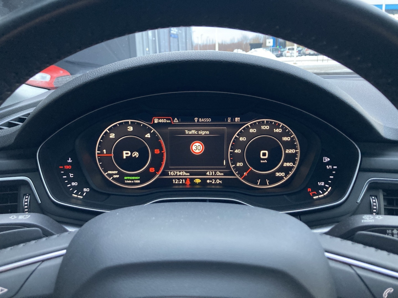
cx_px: 199
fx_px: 322
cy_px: 149
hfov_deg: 63.4
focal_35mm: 28
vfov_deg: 49.7
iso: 400
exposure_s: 1/30
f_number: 1.8
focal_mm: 3.99
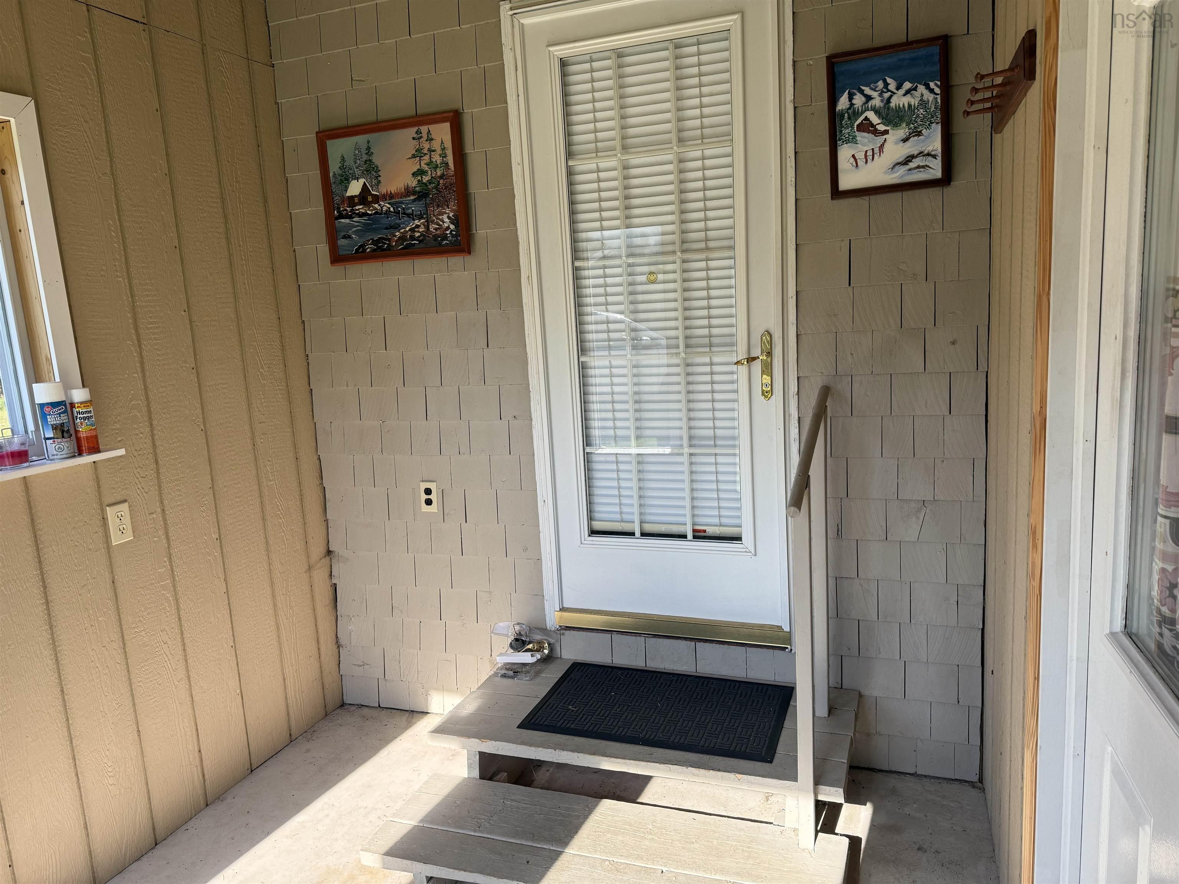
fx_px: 817
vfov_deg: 56.8
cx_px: 590
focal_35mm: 24
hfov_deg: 71.6
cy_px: 442
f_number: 1.78
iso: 100
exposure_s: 1/677
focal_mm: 6.76
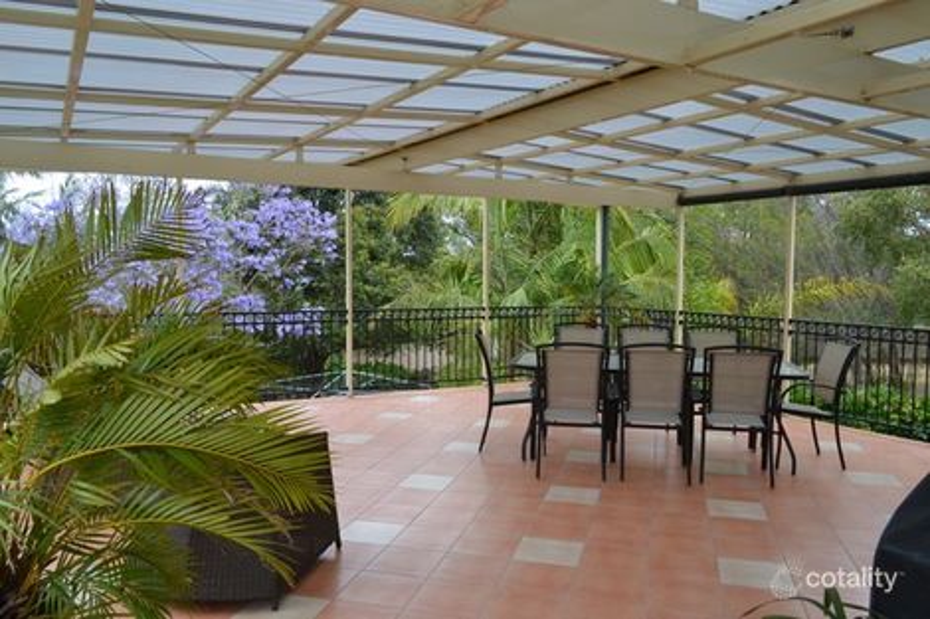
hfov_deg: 67.4
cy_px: 310
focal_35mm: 27
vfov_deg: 47.9
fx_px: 697
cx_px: 465
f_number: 5.6
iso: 100
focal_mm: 18
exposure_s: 1/125
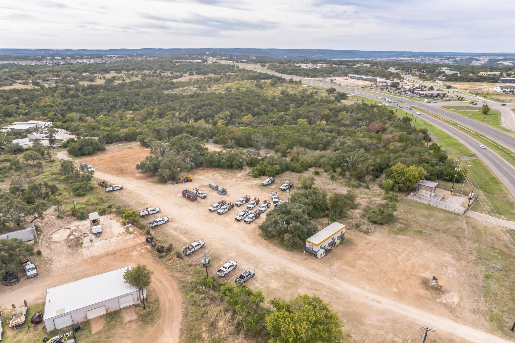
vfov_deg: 57.2
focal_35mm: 22
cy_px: 172
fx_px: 315
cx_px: 258
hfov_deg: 78.6
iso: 140
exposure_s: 1/1600
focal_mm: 8.4
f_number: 2.8
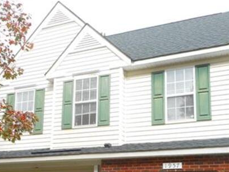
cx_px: 91
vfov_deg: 28.8
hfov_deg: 38.7
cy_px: 147
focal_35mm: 49
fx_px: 324
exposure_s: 1/200
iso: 80
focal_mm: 4.5
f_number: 3.7
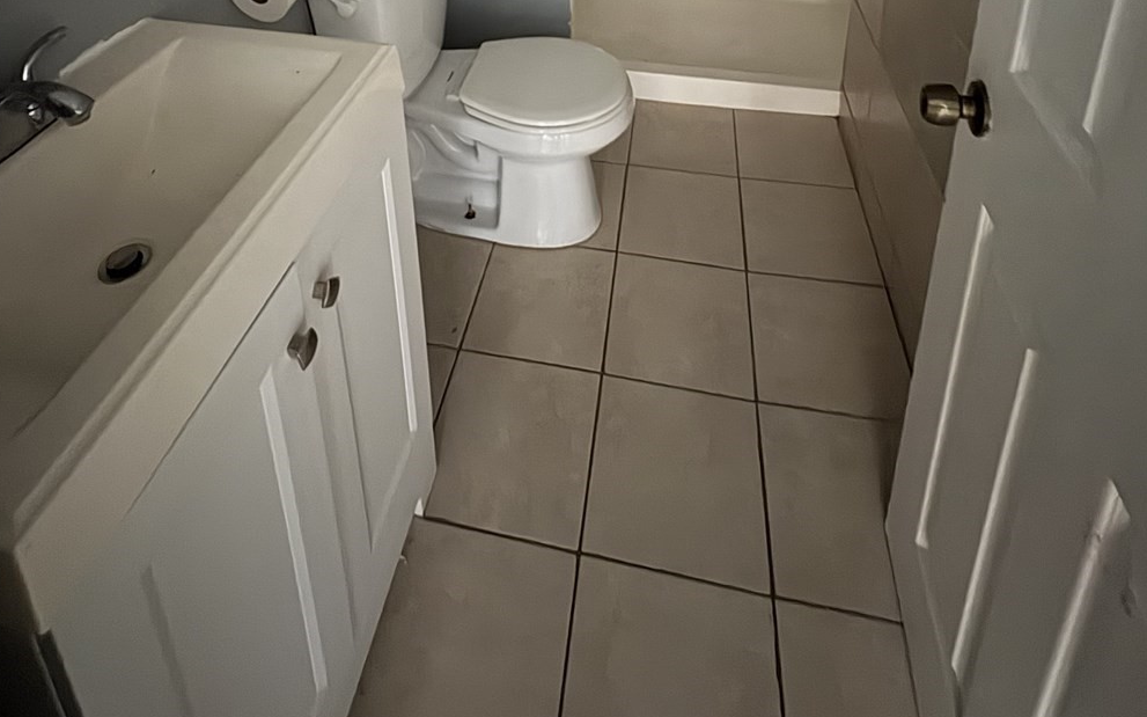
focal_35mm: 23
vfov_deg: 39.9
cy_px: -118
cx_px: 538
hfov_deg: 77.1
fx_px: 719
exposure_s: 1/11
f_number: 2.2
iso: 1000
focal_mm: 2.22
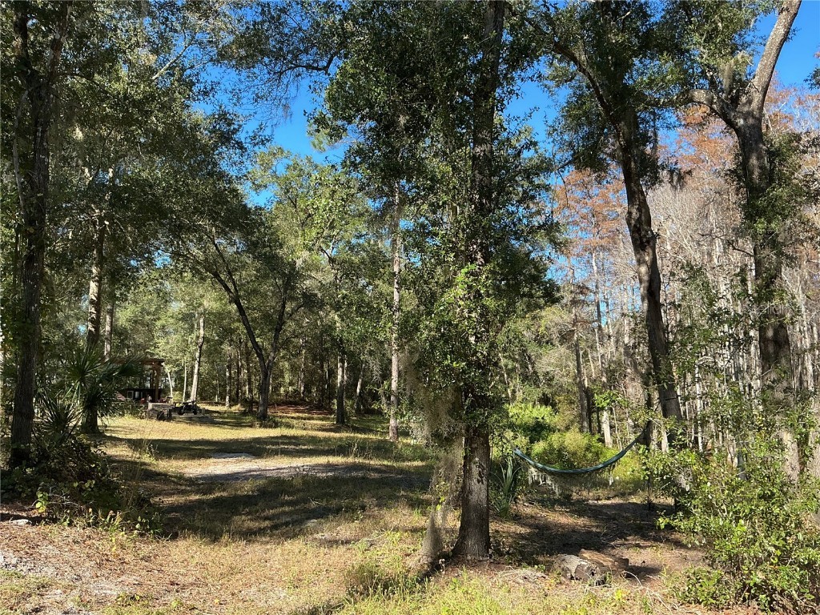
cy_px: 308
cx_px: 410
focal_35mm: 29
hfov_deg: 61.7
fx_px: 687
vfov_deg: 48.2
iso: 25
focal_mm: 3
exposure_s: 1/504
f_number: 1.8
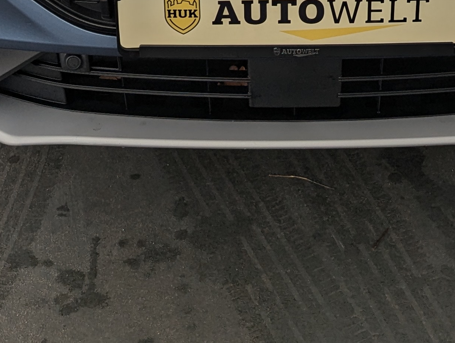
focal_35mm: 80
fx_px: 1053
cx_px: 268
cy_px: -202
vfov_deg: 16.5
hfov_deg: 24.3
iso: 35
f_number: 1.85
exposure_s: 1/204
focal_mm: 6.81
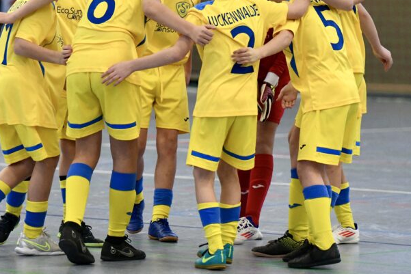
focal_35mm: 264
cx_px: 201
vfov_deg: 5.2
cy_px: 70
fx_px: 3015
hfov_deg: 7.8
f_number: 2.8
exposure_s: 1/1600
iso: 8000
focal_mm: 155
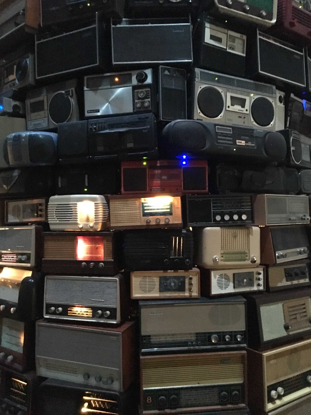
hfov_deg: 48.2
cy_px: 208
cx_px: 156
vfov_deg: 61.7
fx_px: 347
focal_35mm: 29
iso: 1600
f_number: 2.2
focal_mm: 4.15
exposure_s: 1/17
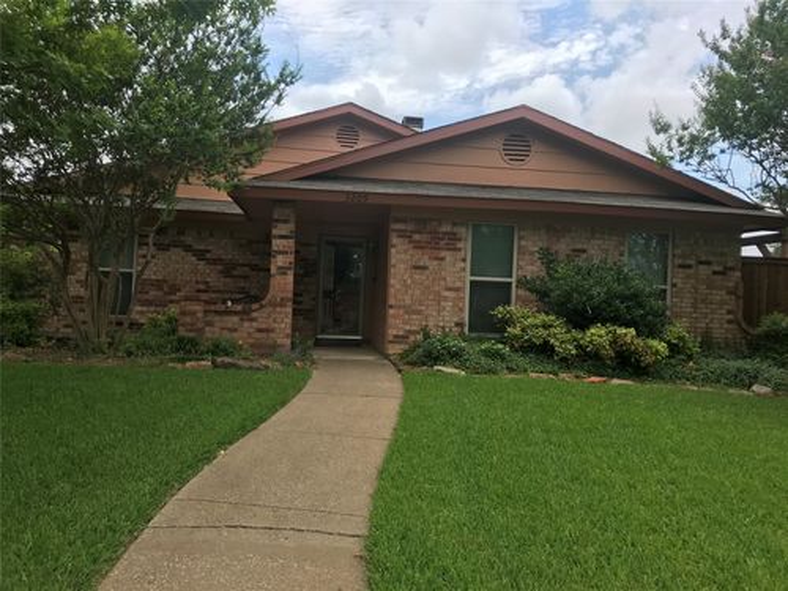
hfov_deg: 63.4
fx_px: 637
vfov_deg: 49.7
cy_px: 296
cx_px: 394
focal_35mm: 28
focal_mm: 3.99
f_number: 1.8
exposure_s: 1/1064
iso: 20
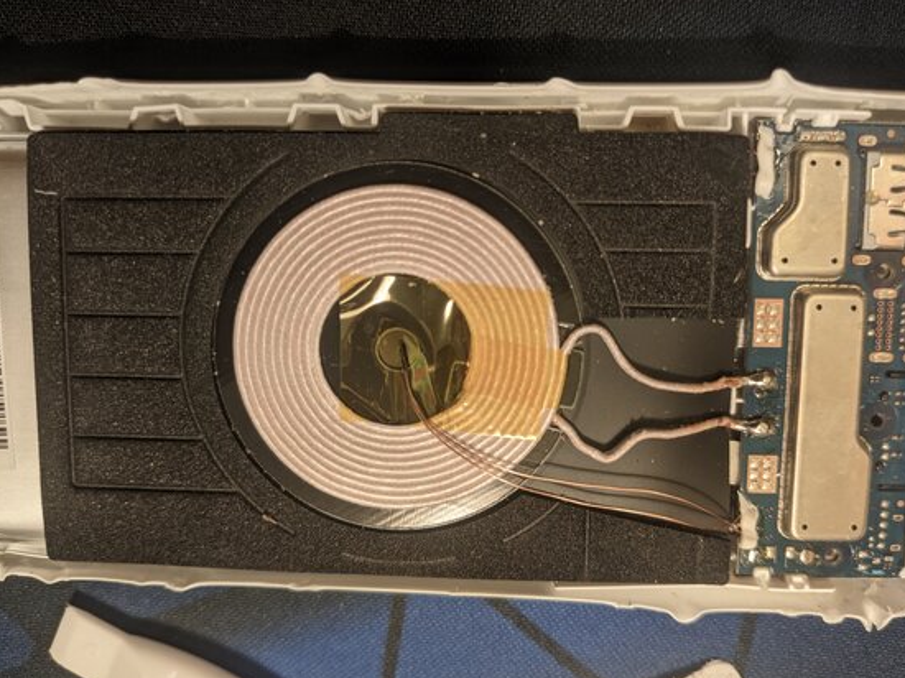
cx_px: 480
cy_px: 326
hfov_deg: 63.4
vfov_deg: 49.7
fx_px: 732
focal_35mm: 28
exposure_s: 1/100
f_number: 1.75
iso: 1363
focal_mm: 4.75
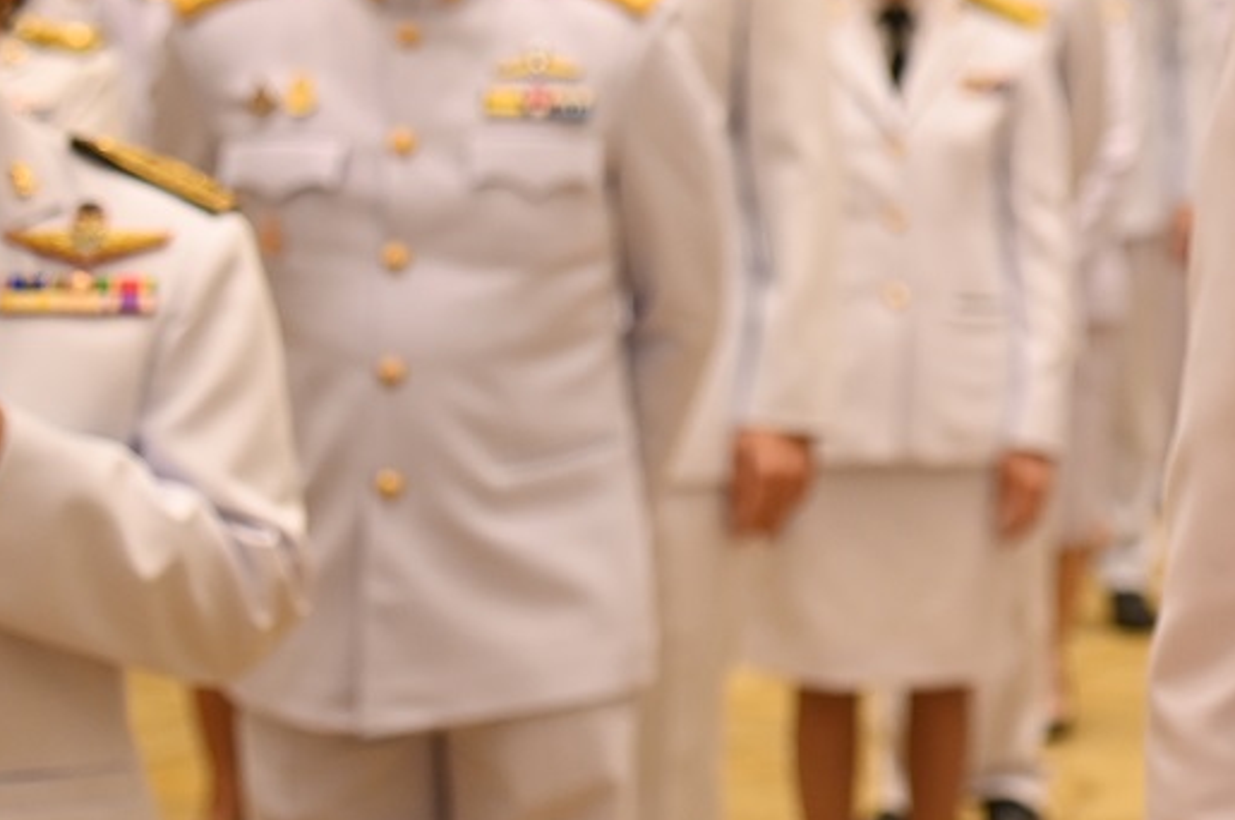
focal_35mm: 141
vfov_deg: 9.6
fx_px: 4831
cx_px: 1710
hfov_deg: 13.9
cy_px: 19
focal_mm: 48
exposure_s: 1/125
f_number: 4
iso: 1000
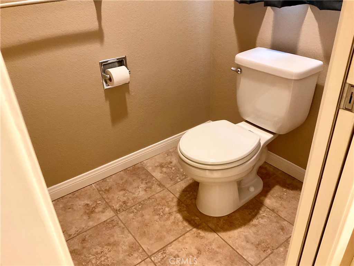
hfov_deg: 61.7
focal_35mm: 29
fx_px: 297
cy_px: 133
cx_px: 177
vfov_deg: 48.2
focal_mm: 3
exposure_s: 1/40
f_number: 1.8
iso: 250
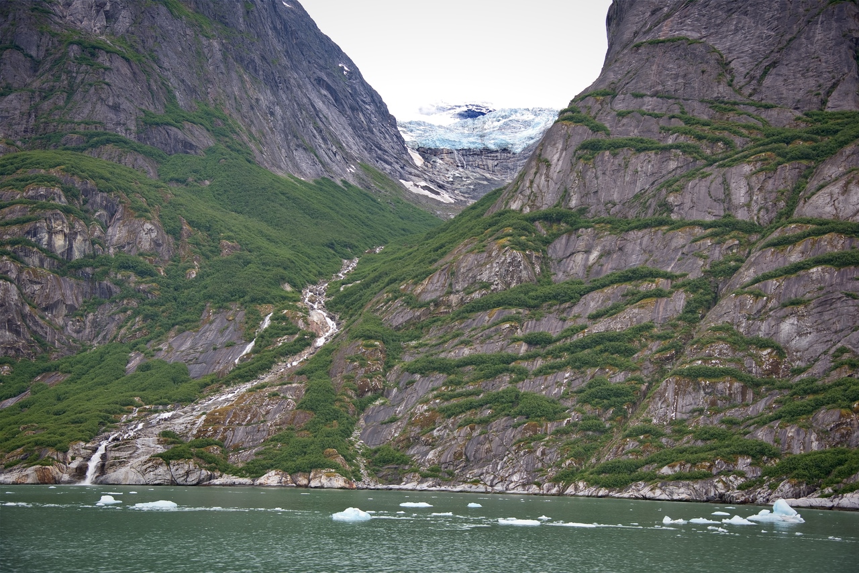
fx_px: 1193
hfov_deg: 39.6
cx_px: 430
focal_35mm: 50
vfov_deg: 27.0
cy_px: 286
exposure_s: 1/100
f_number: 5
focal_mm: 50
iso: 100
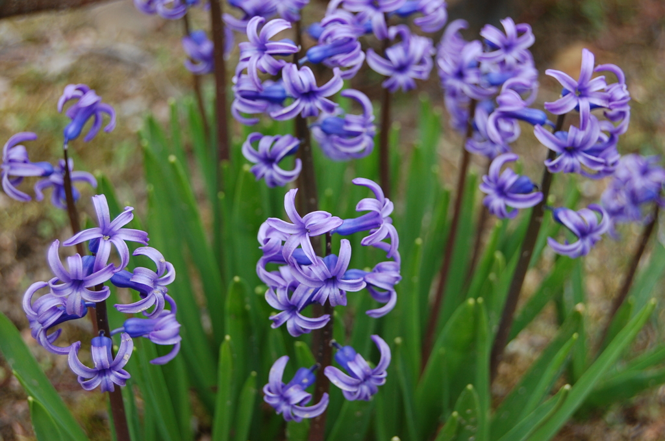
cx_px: 332
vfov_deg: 19.7
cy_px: 220
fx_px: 1272
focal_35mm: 69
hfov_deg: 29.3
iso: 320
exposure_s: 1/125
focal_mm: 46
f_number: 5.6
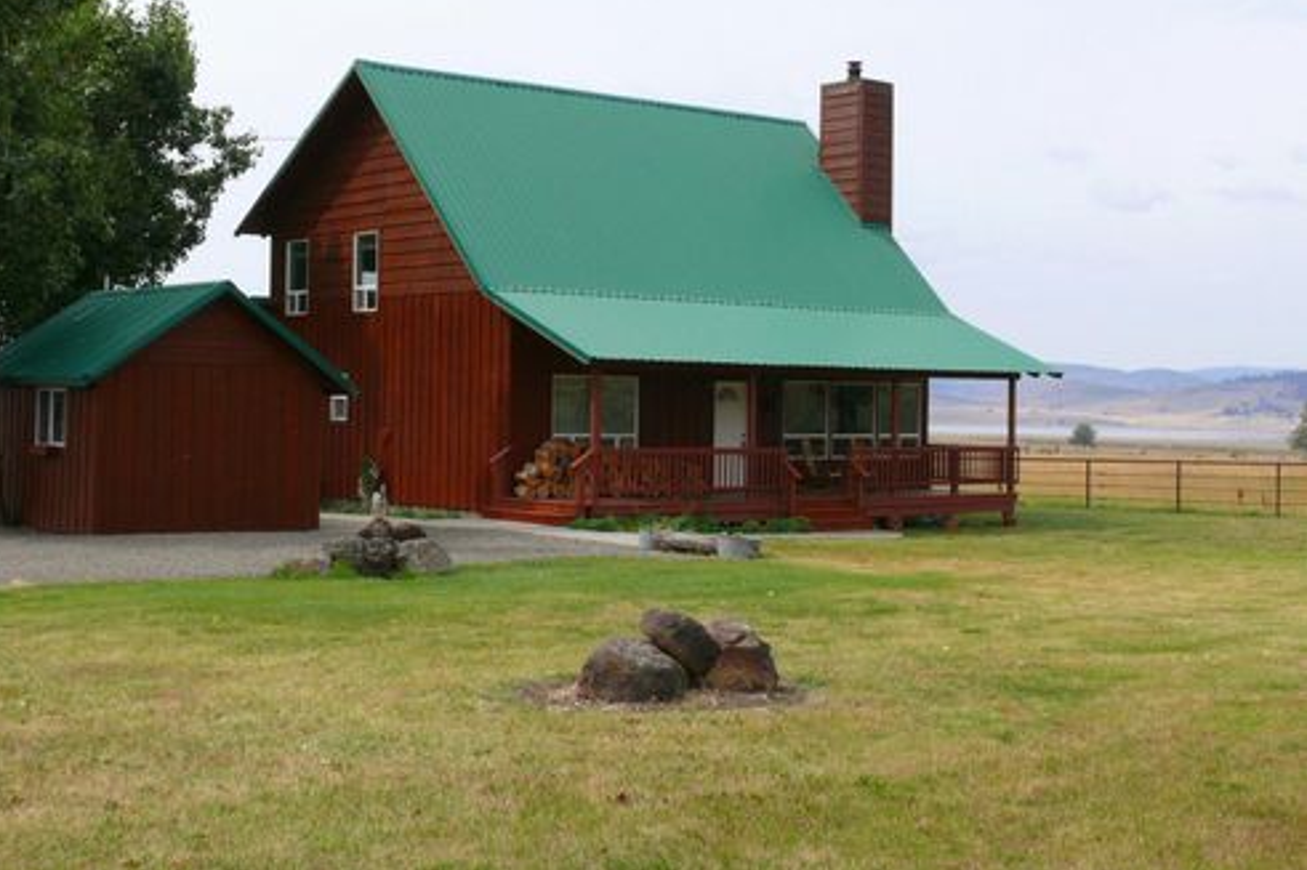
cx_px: 644
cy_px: 379
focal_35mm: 53
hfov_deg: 37.5
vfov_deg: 25.5
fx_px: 1923
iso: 100
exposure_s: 1/400
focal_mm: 9
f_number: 5.6
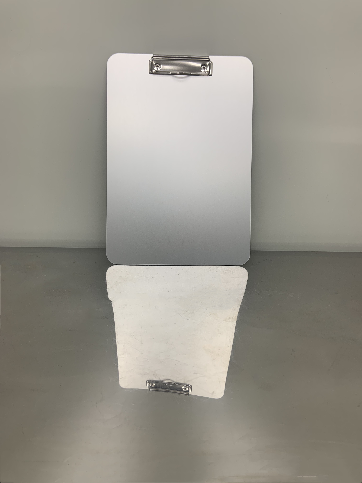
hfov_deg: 53.1
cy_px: 242
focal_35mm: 26
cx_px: 181
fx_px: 363
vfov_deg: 67.3
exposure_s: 1/120
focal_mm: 4.25
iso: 40
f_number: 1.8
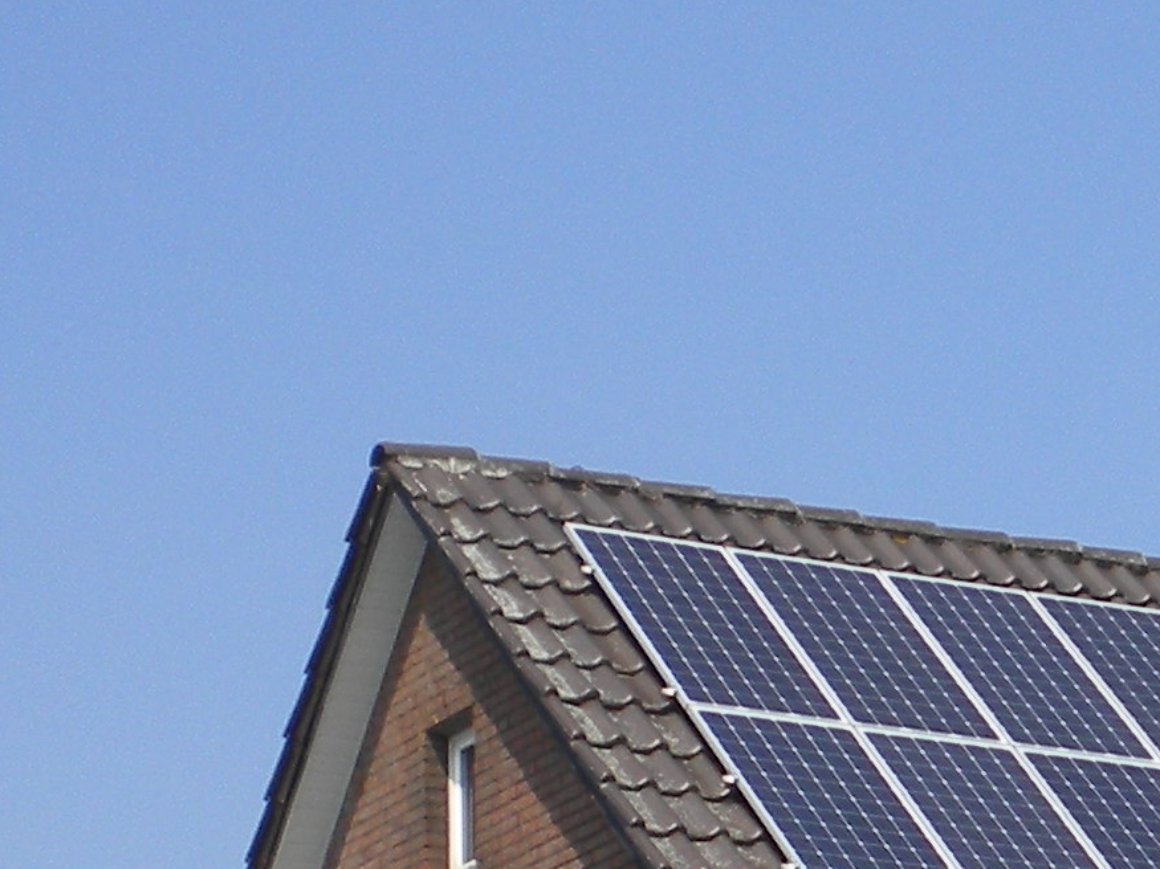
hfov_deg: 13.4
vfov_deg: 9.8
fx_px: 4892
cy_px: 1319
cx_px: 1131
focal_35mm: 146
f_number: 4.6
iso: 80
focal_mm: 6.3
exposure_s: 1/659
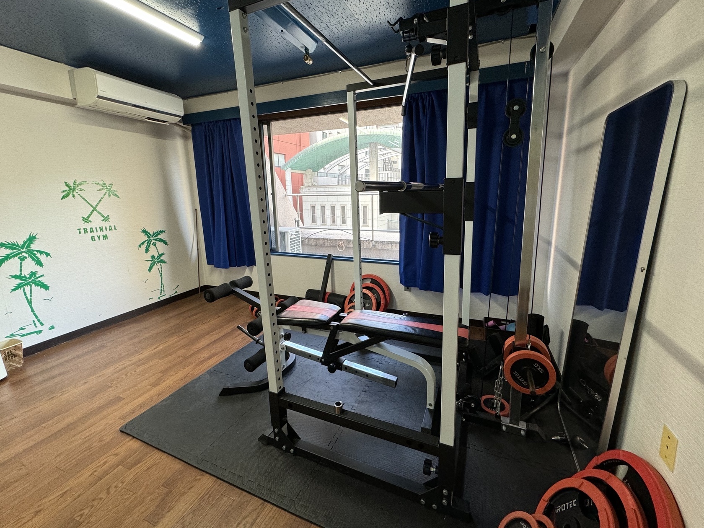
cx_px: 357
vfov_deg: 81.7
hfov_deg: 98.2
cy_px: 248
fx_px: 305
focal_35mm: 15
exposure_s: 1/100
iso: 160
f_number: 2.2
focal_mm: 2.22
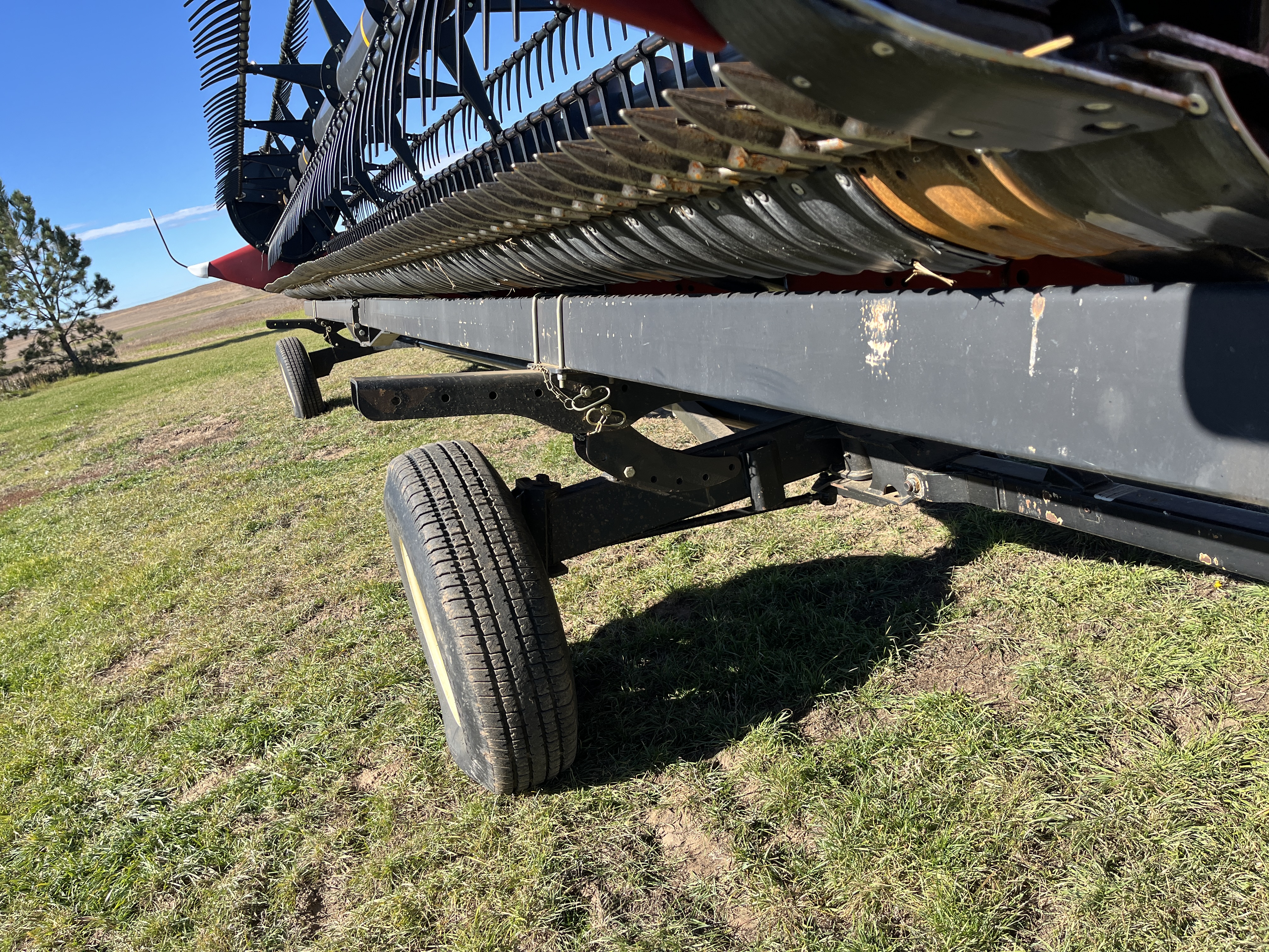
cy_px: 476
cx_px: 634
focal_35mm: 26
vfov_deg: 53.1
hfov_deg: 67.3
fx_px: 953
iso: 50
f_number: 1.6
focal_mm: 5.1
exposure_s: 1/1309
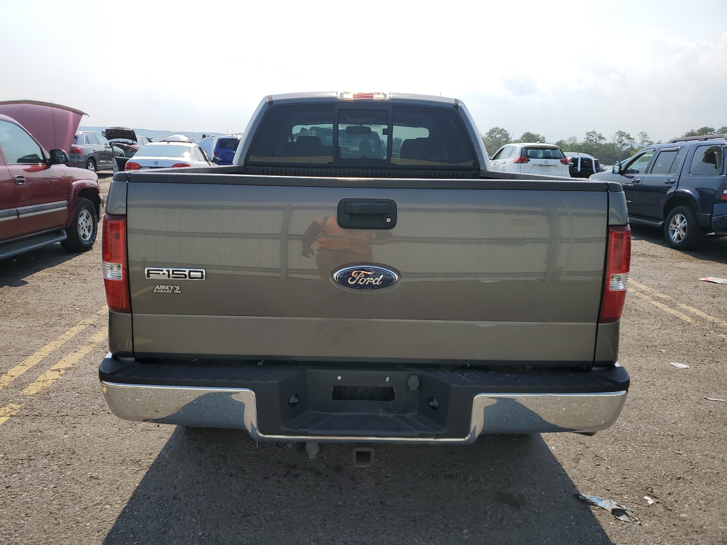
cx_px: 364
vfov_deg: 53.1
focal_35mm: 26
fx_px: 546
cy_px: 272
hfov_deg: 67.3
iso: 50
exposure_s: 1/5000
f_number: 1.5
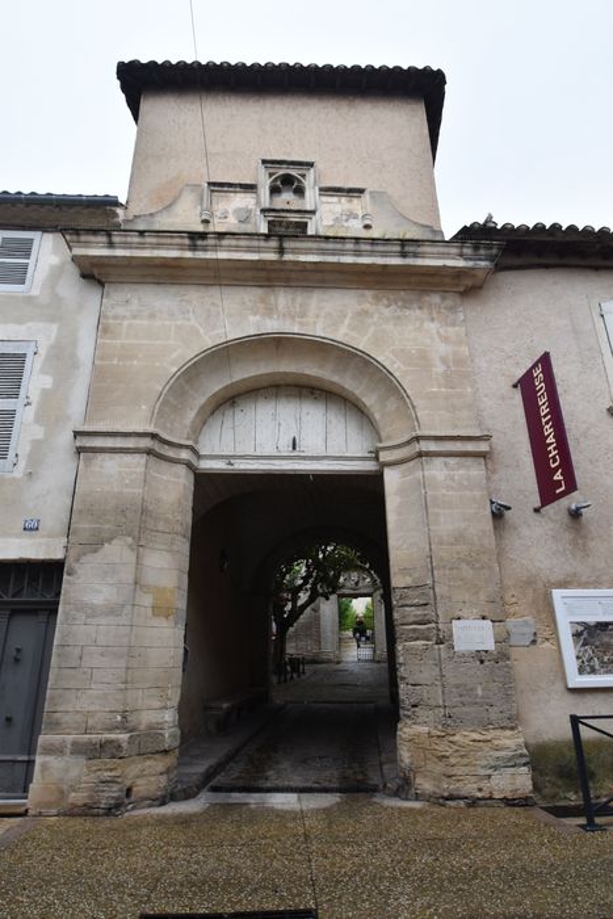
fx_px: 498
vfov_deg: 85.4
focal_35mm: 20
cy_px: 460
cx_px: 306
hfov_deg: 63.2
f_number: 7.1
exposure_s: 1/200
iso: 400
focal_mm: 13
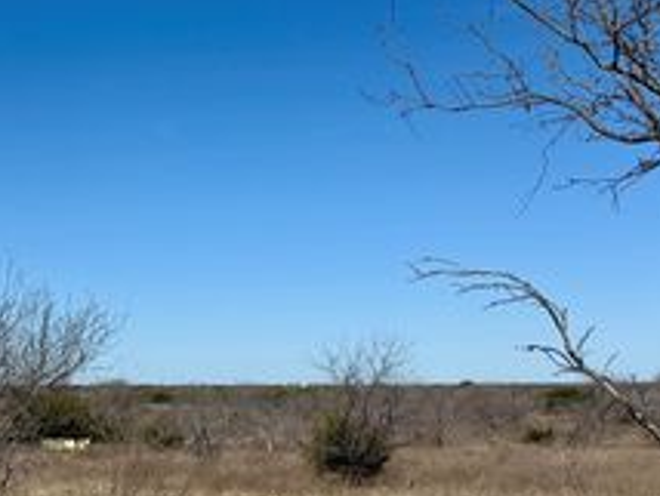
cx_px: 219
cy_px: 402
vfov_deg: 25.7
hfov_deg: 34.0
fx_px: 1069
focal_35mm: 56
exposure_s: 1/8130
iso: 80
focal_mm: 6.76
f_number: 1.78
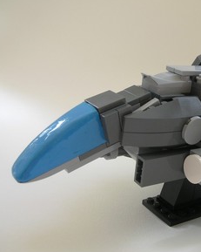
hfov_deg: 29.4
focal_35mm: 50
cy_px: 127
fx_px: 372
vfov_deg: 37.3
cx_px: 167
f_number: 2.7
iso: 50
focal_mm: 6.2
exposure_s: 1/53.4
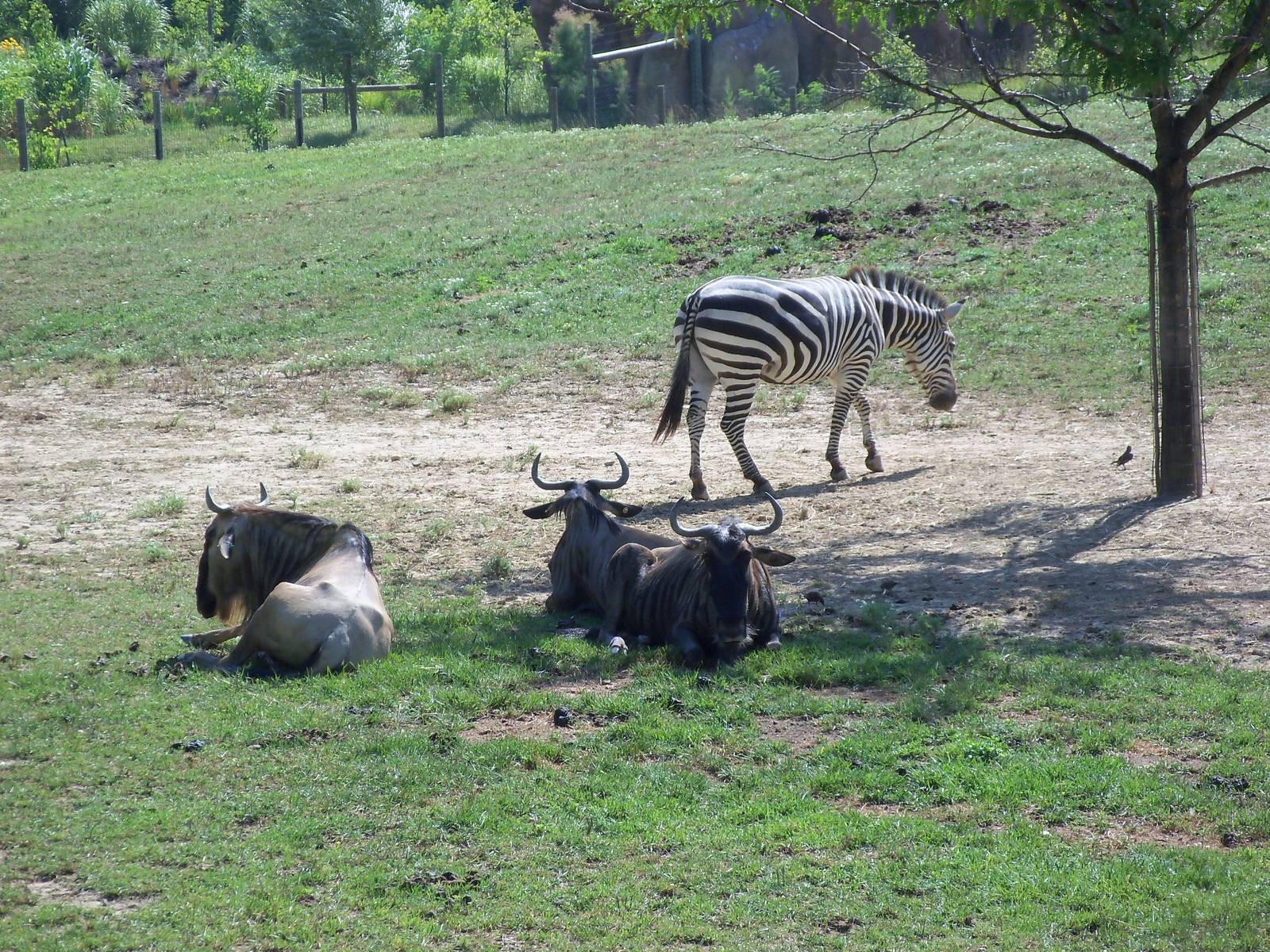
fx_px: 6420
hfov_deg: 11.3
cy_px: 476
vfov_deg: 8.5
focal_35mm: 175
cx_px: 635
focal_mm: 31.3
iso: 64
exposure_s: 1/250
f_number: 4.8
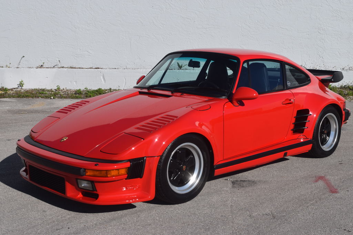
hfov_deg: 38.9
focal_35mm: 51
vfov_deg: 26.5
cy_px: 118
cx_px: 176
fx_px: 500
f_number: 13
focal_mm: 34
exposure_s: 1/640
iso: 200
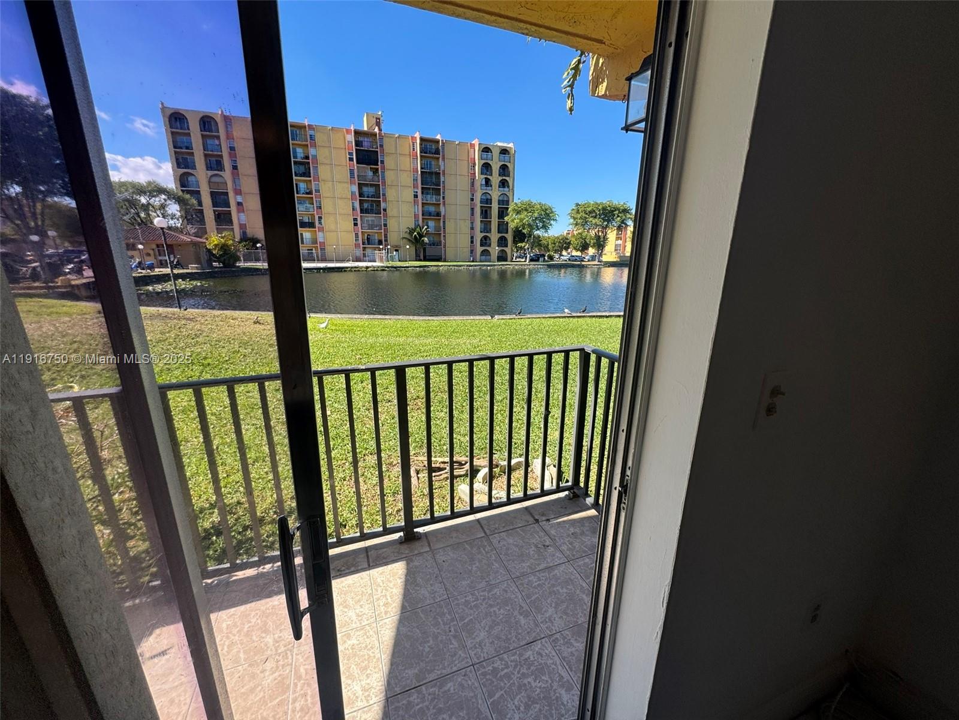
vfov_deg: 85.7
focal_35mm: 14
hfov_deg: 102.1
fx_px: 388
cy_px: 360
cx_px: 480
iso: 50
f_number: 2.2
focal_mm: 2.22
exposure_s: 1/910
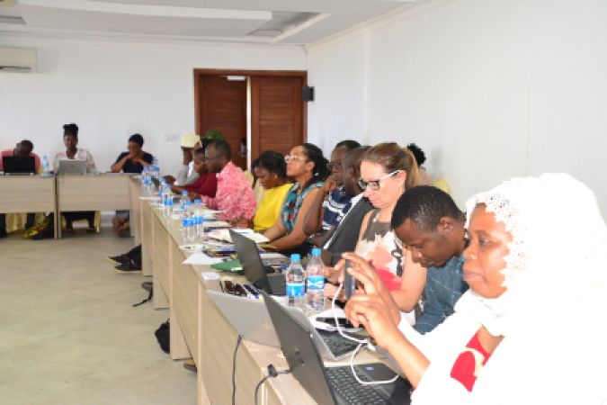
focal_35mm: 44
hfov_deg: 44.5
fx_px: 742
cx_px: 304
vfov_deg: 30.5
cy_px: 202
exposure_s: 1/125
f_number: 5
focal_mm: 44
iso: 6400
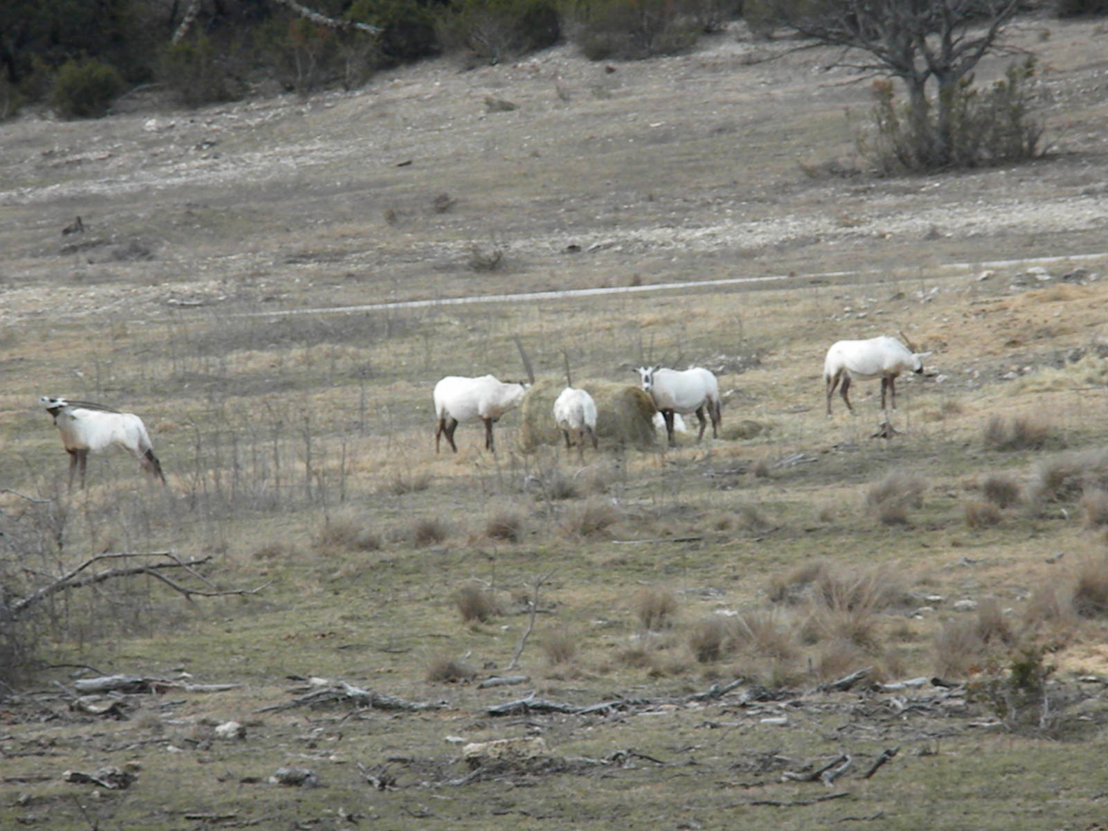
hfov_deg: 7.6
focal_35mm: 260
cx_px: 554
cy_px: 416
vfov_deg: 5.7
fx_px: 8322
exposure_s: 1/147
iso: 640
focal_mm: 46.2
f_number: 14
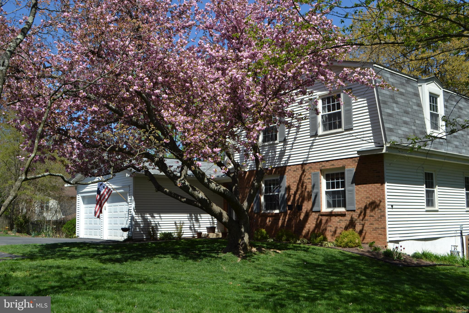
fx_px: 469
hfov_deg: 53.1
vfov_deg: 36.9
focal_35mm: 36
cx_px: 234
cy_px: 156
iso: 100
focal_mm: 24
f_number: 8
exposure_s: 1/250
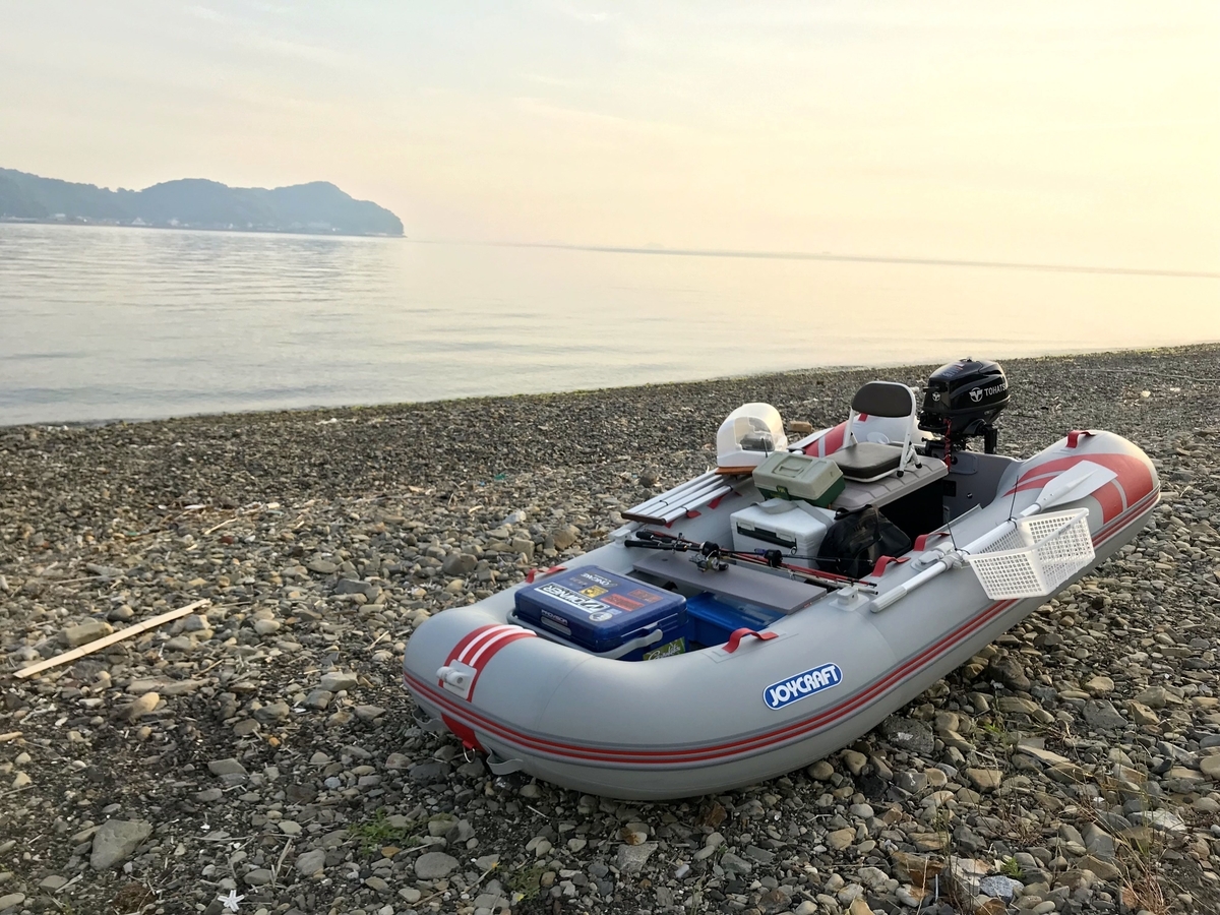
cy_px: 458
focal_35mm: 28
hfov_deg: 63.4
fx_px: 987
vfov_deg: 49.7
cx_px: 610
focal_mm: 3.99
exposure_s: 1/736
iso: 20
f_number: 1.8
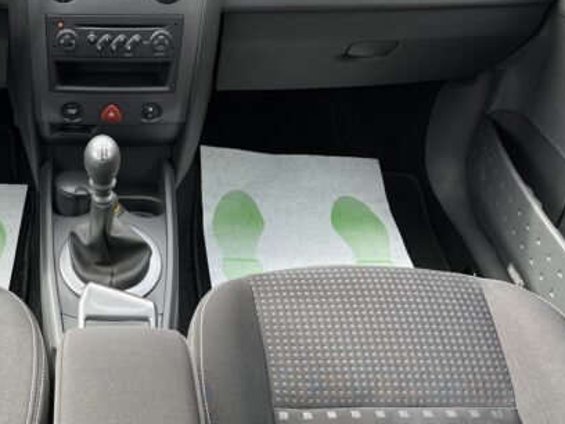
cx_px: 86
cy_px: 208
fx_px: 832
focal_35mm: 51
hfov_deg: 35.8
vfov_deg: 28.6
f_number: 1.5
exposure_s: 1/225
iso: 40
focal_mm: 5.7
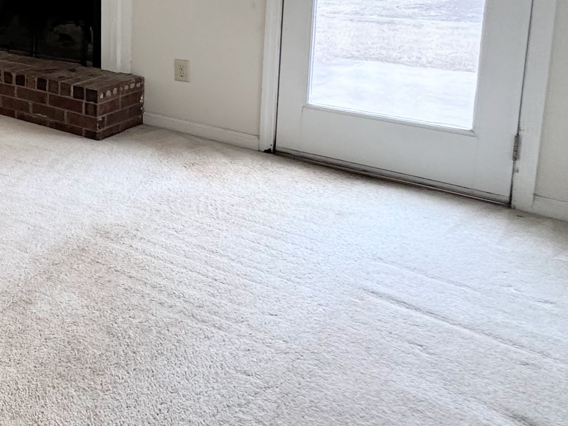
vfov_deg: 34.8
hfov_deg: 33.9
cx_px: -185
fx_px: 624
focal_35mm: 38
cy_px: 16
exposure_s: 1/99
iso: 160
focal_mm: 2.22
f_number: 2.2
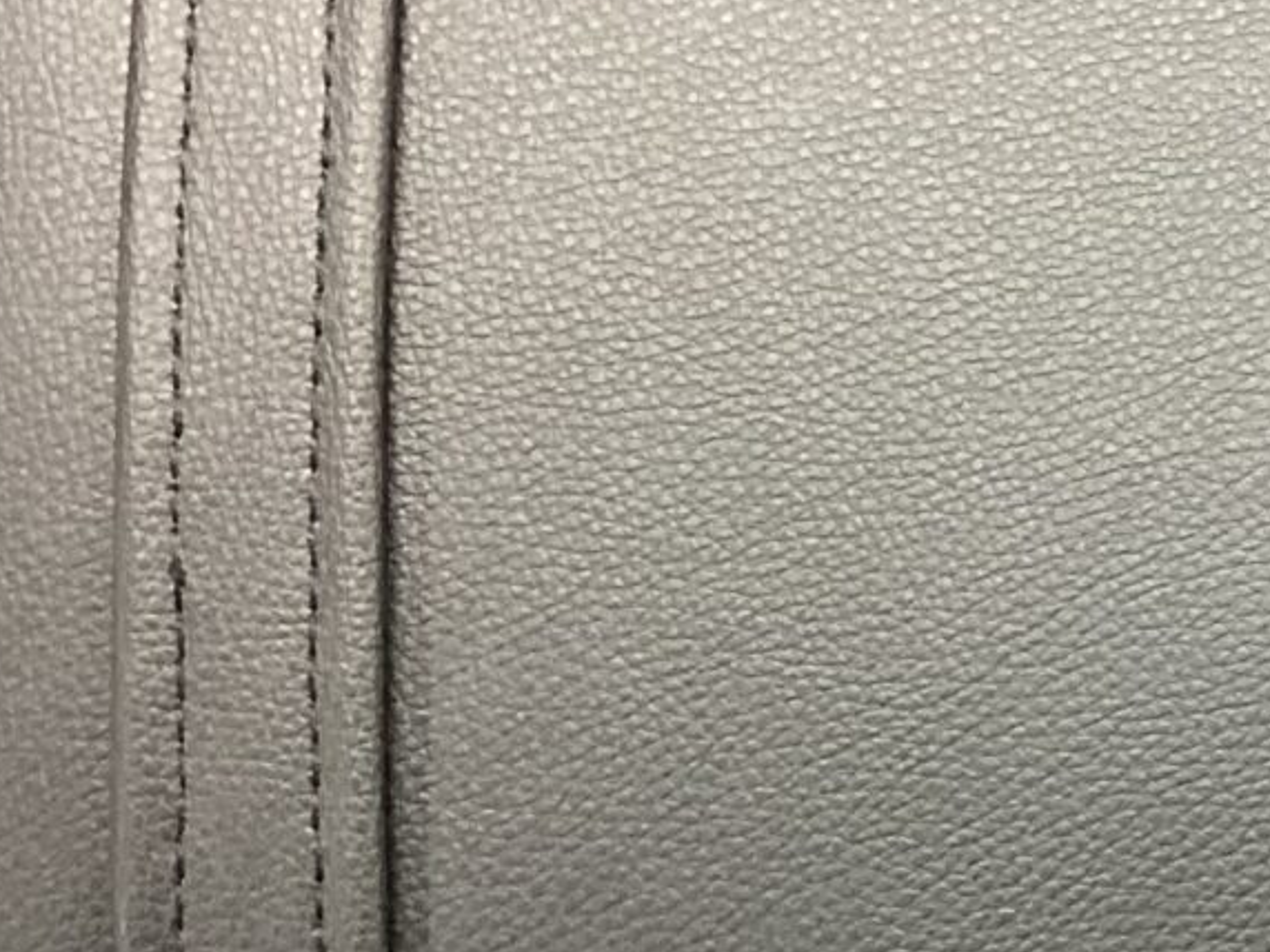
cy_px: 568
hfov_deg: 17.7
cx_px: 1636
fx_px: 3816
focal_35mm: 104
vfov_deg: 14.2
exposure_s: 1/40
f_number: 2.4
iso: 400
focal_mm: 3.3
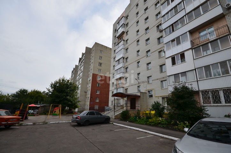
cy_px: 76
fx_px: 96
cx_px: 116
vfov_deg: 77.1
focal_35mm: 15
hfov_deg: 100.5
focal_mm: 10
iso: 200
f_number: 10
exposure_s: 1/250
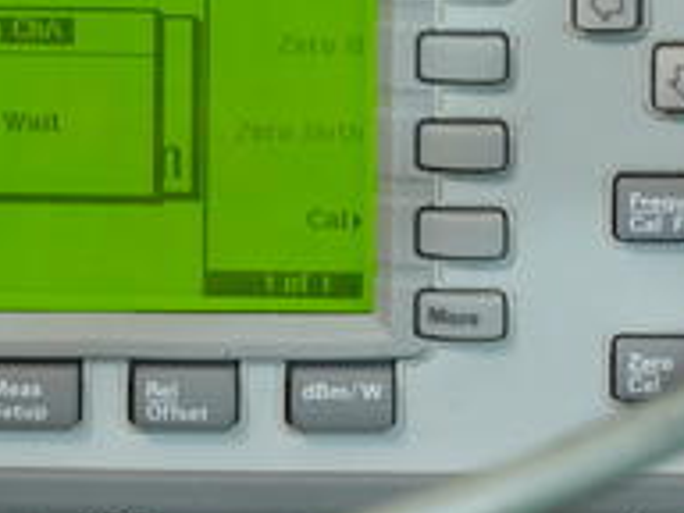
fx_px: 11540
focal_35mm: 584
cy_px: 185
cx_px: 21
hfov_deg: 3.4
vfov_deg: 2.5
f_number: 11
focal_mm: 140
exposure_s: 1/3.2
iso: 400
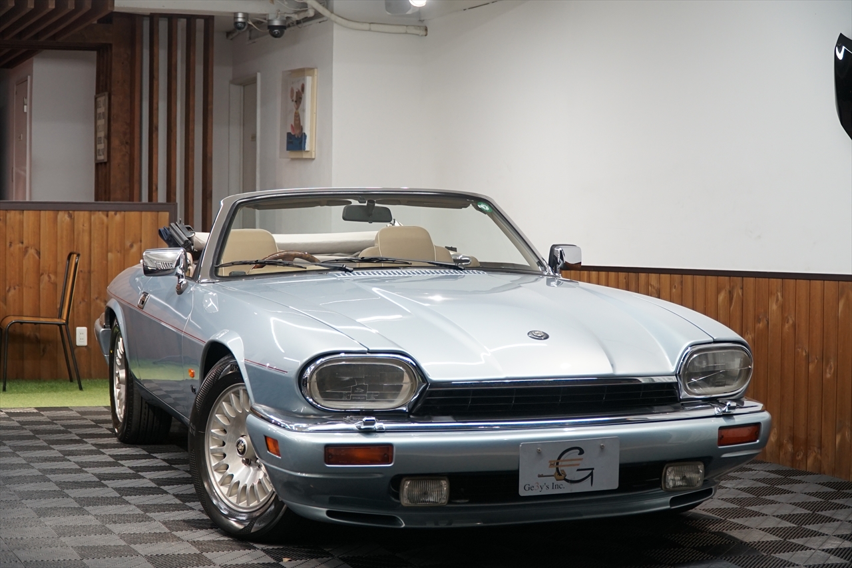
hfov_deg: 30.5
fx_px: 1562
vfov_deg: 20.6
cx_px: 426
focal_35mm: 66
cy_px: 284
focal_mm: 44
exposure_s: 1/80
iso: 640
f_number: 4
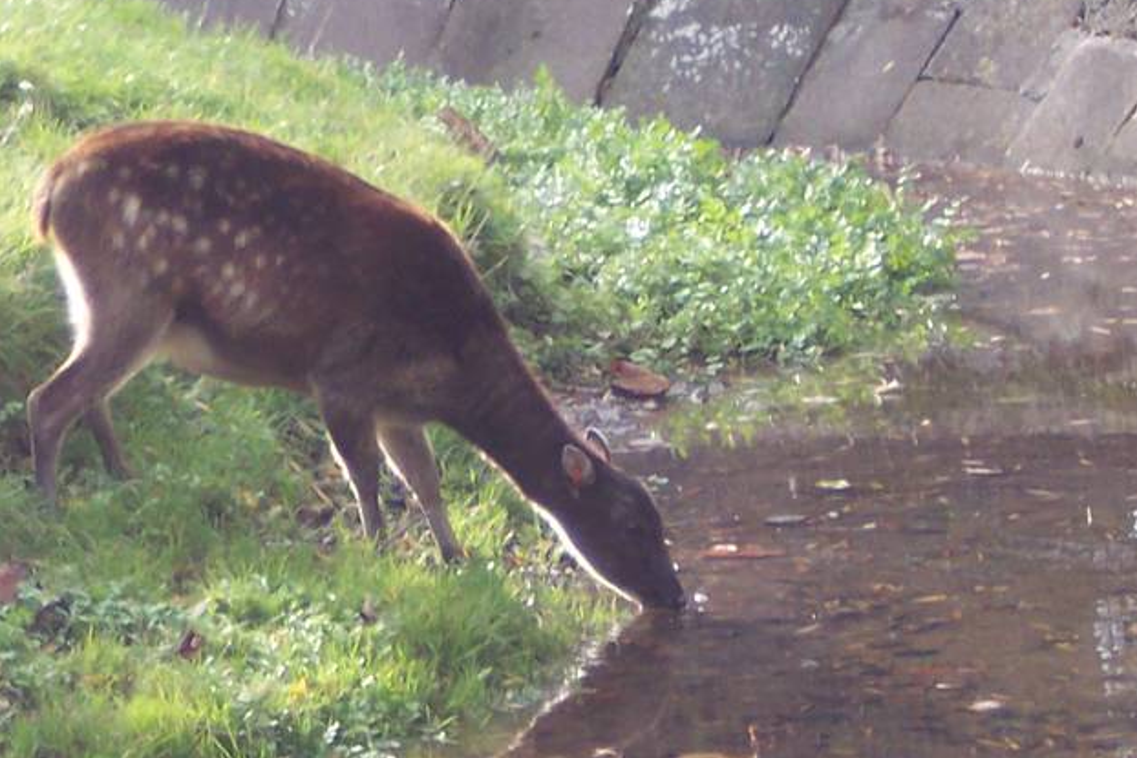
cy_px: 190
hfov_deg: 8.6
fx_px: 7518
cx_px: 84
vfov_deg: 5.8
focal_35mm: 238
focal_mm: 18.7
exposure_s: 1/125
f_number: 4.1
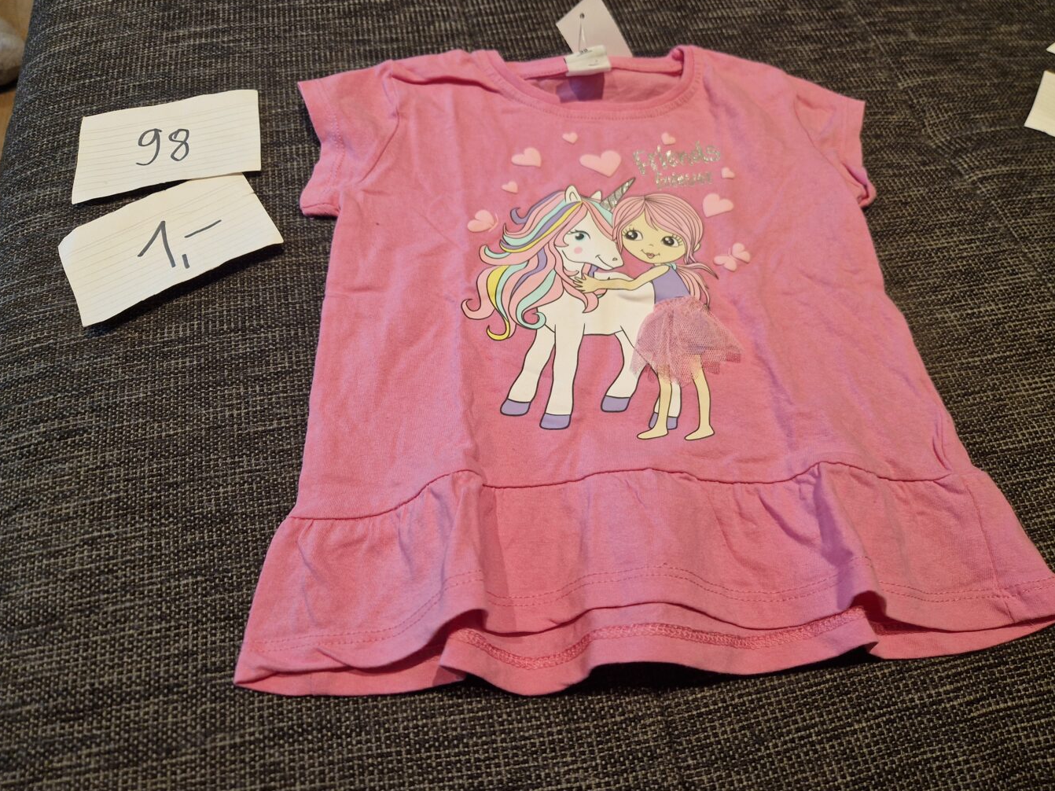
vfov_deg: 56.8
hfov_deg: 71.6
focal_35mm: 24
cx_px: 528
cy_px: 403
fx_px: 731
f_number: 1.8
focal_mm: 5.4
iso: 50
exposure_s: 1/100
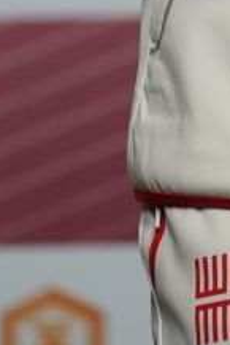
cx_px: 492
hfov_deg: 1.2
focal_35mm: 1106
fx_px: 10581
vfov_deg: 1.9
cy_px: -405
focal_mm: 200
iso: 400
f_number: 2.8
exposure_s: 1/250
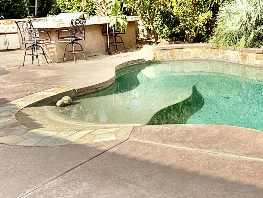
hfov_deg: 39.5
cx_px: 229
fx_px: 342
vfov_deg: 31.8
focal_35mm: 45
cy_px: 59
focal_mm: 2.22
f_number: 2.2
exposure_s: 1/1961
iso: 50
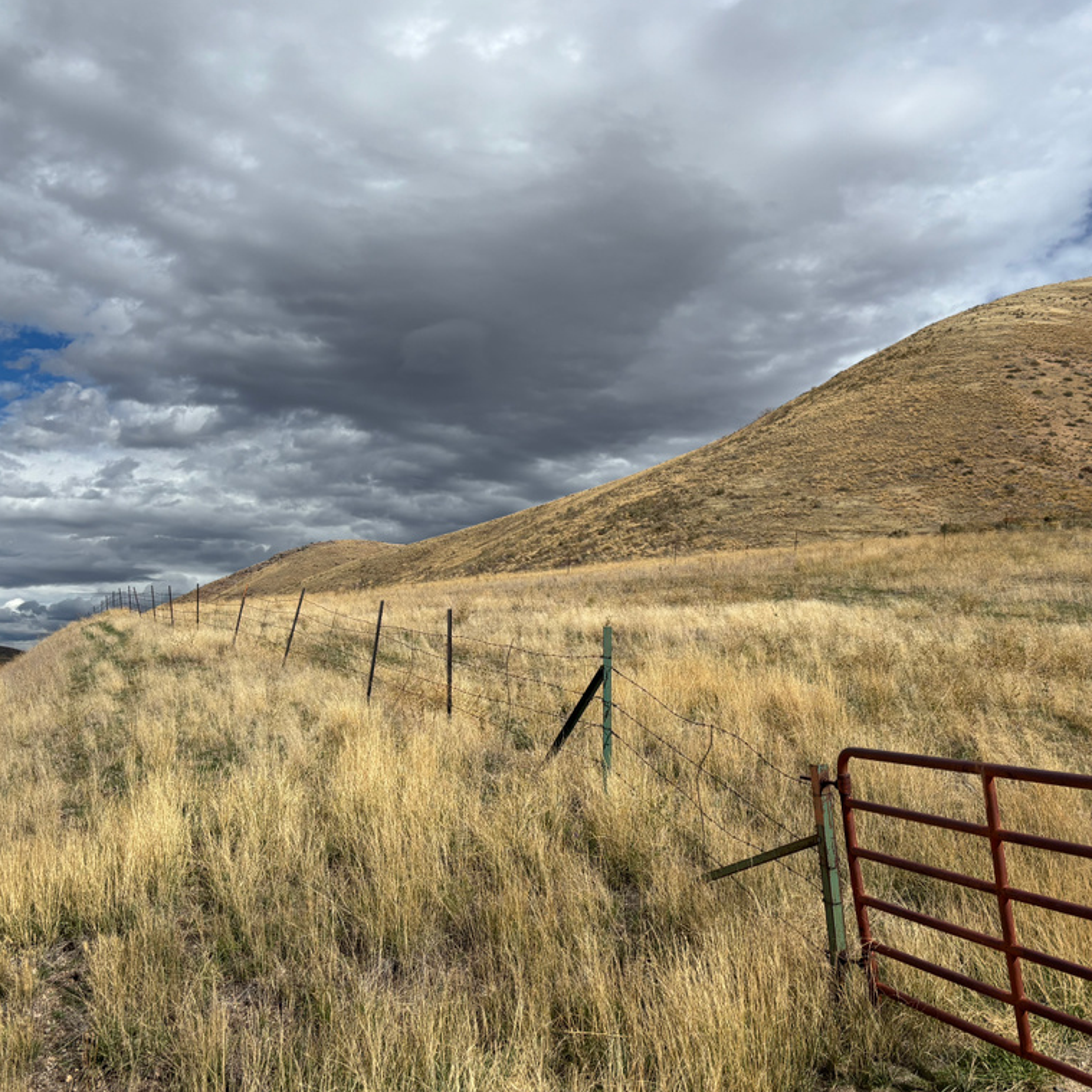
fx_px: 1106
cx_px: 469
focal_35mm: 31
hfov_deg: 52.4
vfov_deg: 52.5
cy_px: 544
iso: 50
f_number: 1.6
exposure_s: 1/7194
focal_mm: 5.96
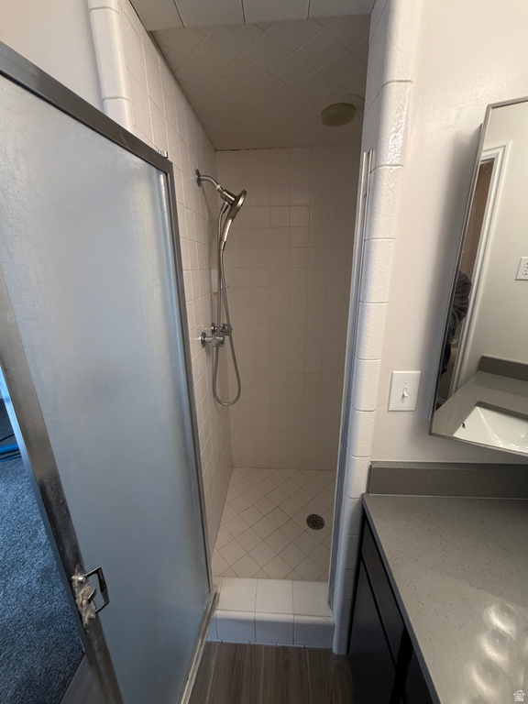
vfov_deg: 102.1
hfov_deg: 85.7
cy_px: 352
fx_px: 285
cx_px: 264
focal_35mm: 14
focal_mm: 2.22
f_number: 2.2
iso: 200
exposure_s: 1/120
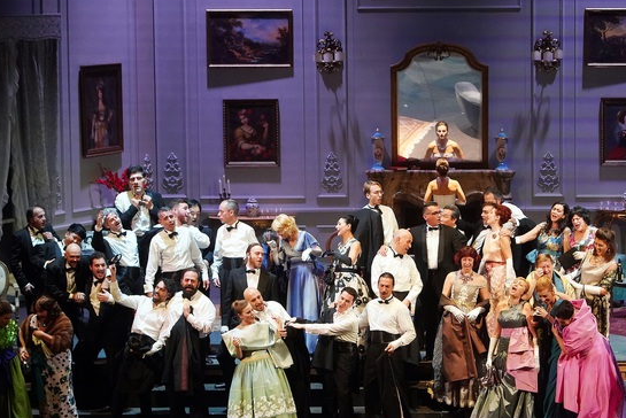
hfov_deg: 16.8
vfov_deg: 11.2
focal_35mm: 122
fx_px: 2122
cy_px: 223
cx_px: 386
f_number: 3.2
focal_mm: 95
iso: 6400
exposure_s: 1/400
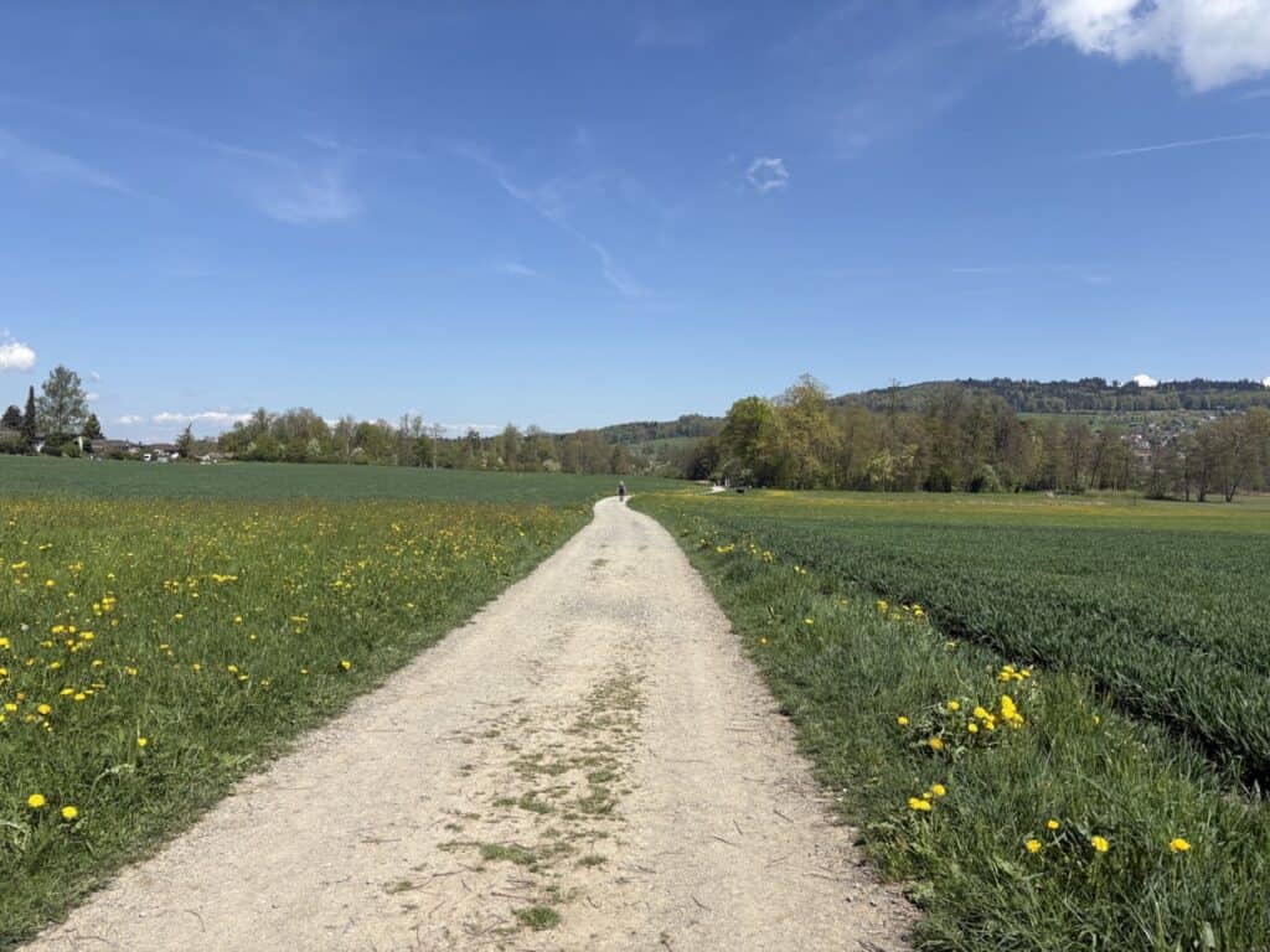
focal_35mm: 26
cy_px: 476
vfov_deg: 53.1
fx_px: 954
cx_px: 635
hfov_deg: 67.3
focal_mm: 5.96
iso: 50
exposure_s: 1/4065
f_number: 1.6
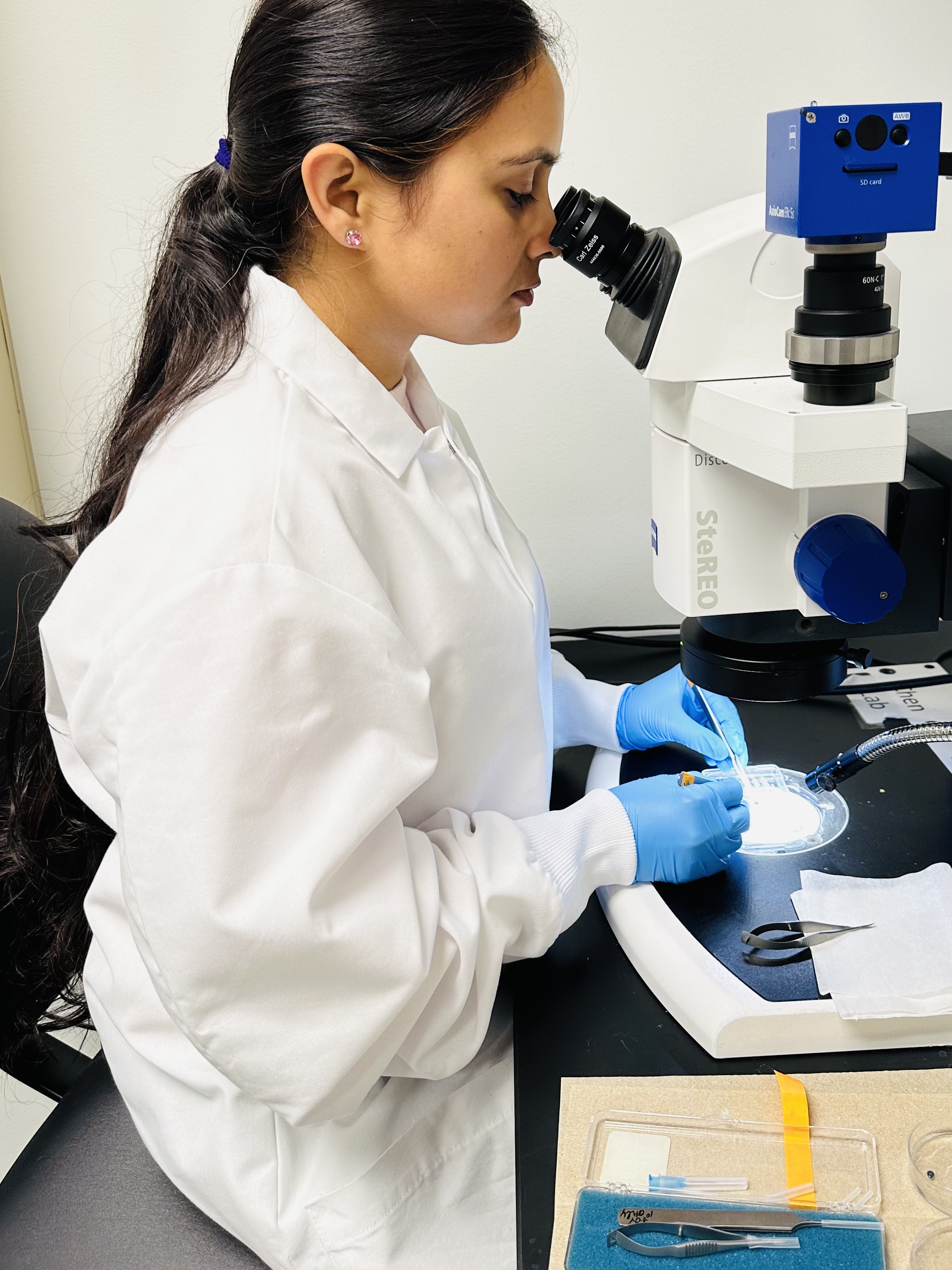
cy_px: 549
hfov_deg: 45.0
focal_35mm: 31
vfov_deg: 58.1
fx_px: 1137
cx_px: 603
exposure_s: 1/60
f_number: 1.78
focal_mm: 6.86
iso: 125
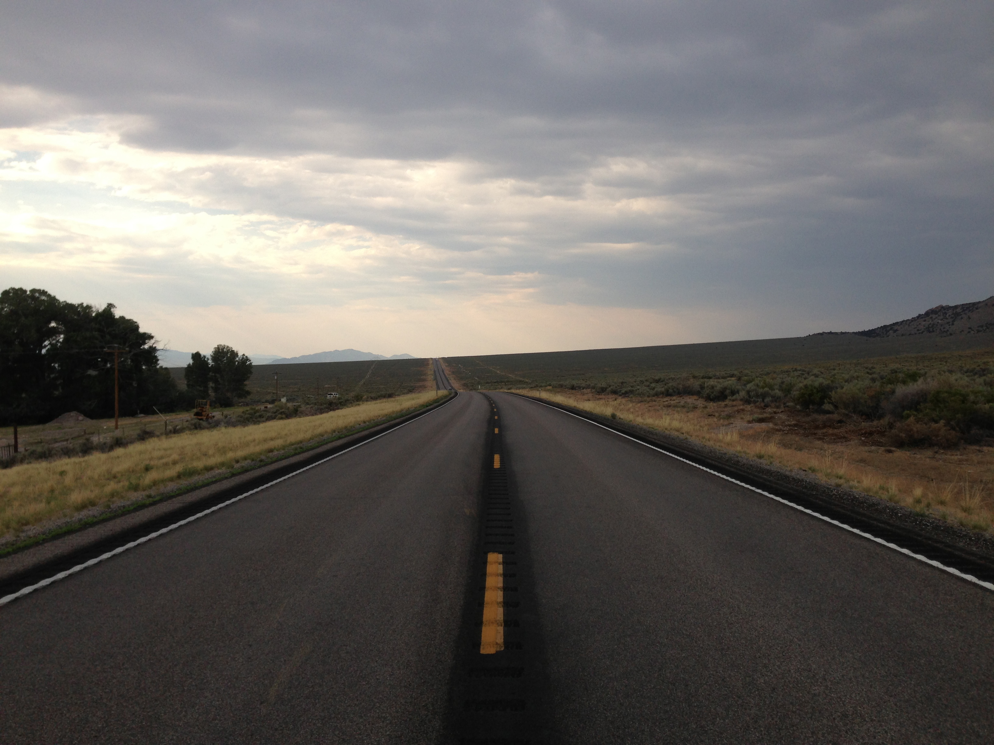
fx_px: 948
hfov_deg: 55.4
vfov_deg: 42.9
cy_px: 372
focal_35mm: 33
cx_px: 497
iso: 50
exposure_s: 1/889
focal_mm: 4.13
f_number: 2.4
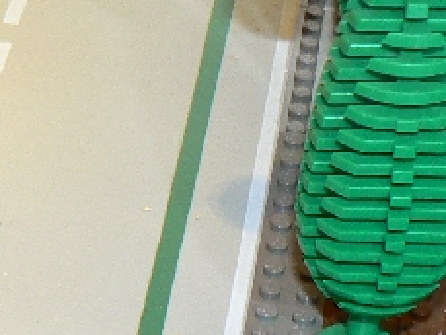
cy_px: 600
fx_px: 2075
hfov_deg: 11.6
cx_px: -265
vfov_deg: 8.8
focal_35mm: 161
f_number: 2.8
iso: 100
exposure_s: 1/30
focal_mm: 6
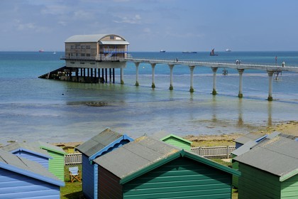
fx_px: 579
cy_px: 100
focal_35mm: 70
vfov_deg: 19.5
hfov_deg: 28.8
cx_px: 149
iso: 200
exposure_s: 1/1250
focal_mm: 70
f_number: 5.6
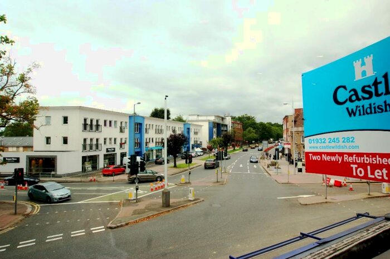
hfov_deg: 77.3
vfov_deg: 56.1
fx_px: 244
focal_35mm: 22
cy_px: 130
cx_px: 195
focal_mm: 15
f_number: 8
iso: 100
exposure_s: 1/50
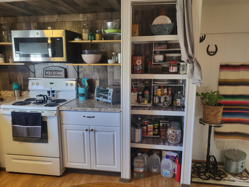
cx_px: 124
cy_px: 94
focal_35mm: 26
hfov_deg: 67.3
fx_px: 187
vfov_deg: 53.1
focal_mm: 4.25
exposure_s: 1/120
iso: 320
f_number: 1.8
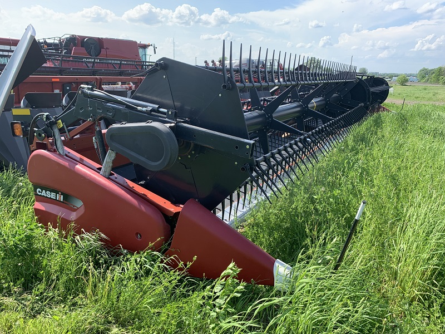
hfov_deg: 67.3
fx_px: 334
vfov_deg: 53.1
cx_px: 222
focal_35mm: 26
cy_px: 167
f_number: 1.8
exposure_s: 1/849
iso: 25
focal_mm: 4.25
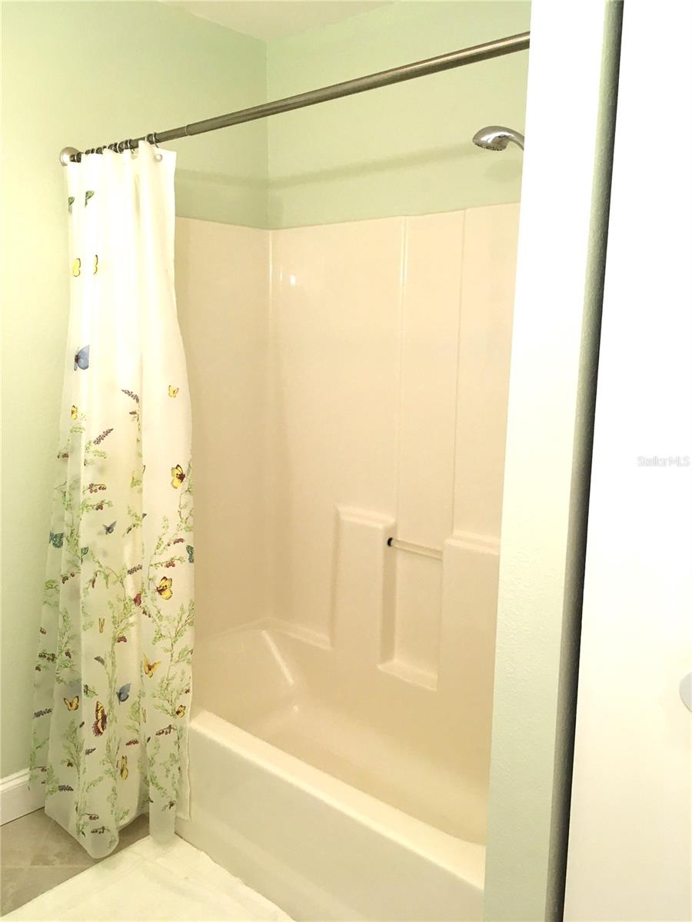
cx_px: 346
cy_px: 461
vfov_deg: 61.7
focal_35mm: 29
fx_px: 773
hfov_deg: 48.2
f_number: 2.2
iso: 50
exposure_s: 1/30
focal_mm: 4.15
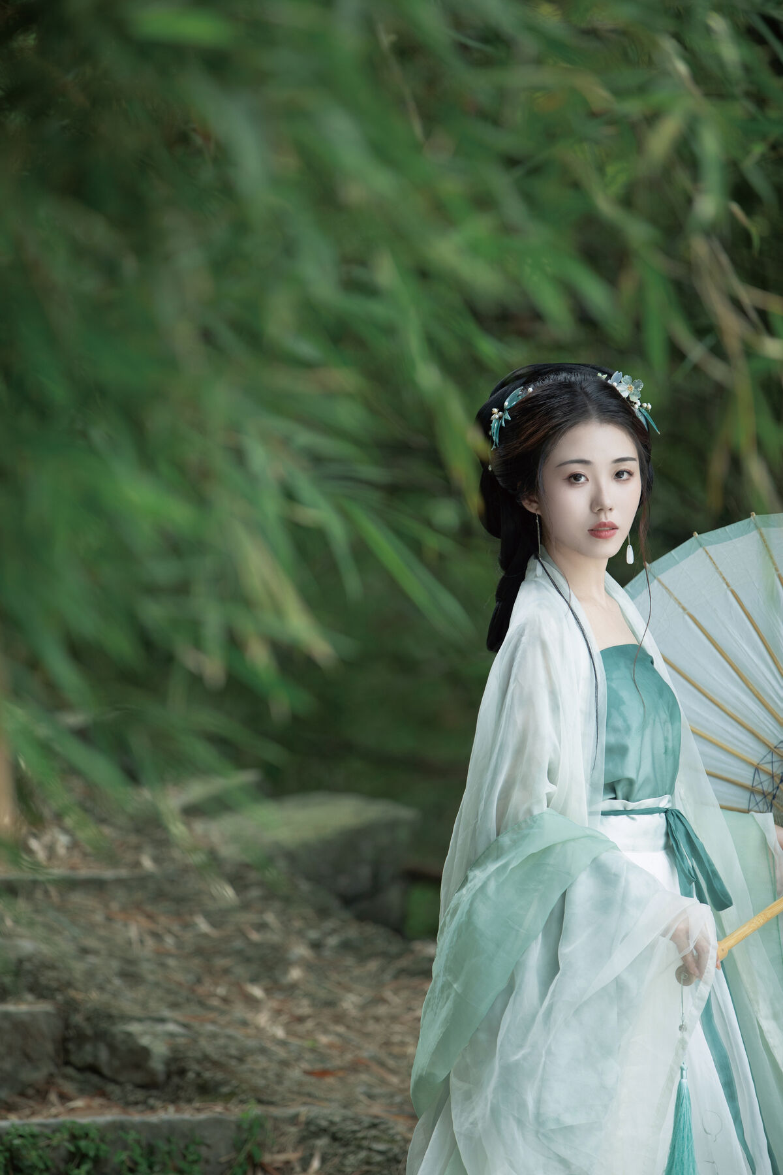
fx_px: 6166
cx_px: 392
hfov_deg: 7.3
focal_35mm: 189
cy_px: 588
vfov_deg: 10.9
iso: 200
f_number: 2.8
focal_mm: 190
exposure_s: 1/200
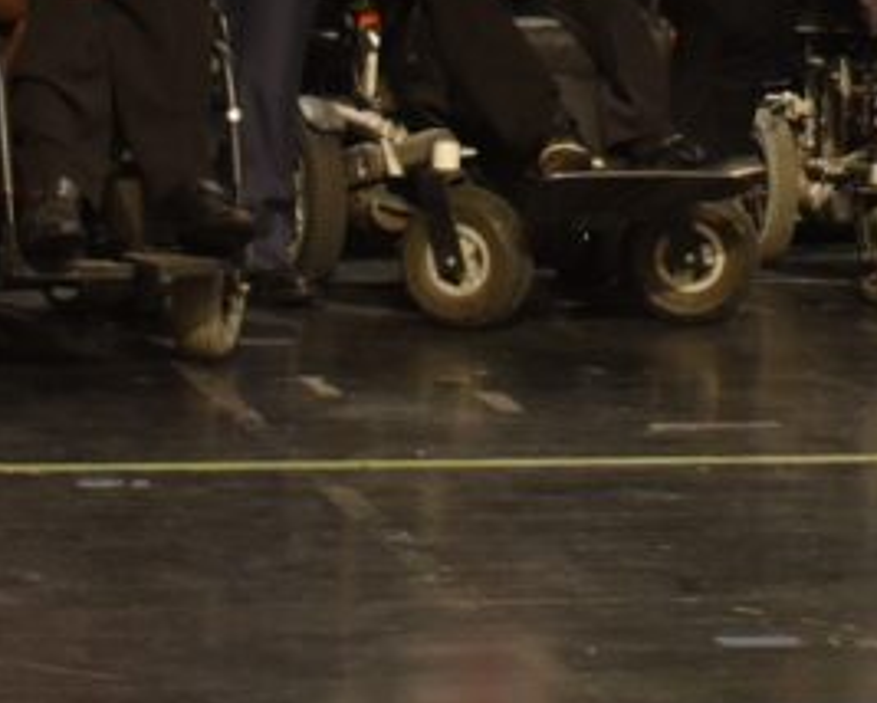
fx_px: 4208
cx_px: 775
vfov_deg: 9.3
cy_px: -317
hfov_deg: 11.8
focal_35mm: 162
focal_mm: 30
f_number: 4.5
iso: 800
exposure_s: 1/80
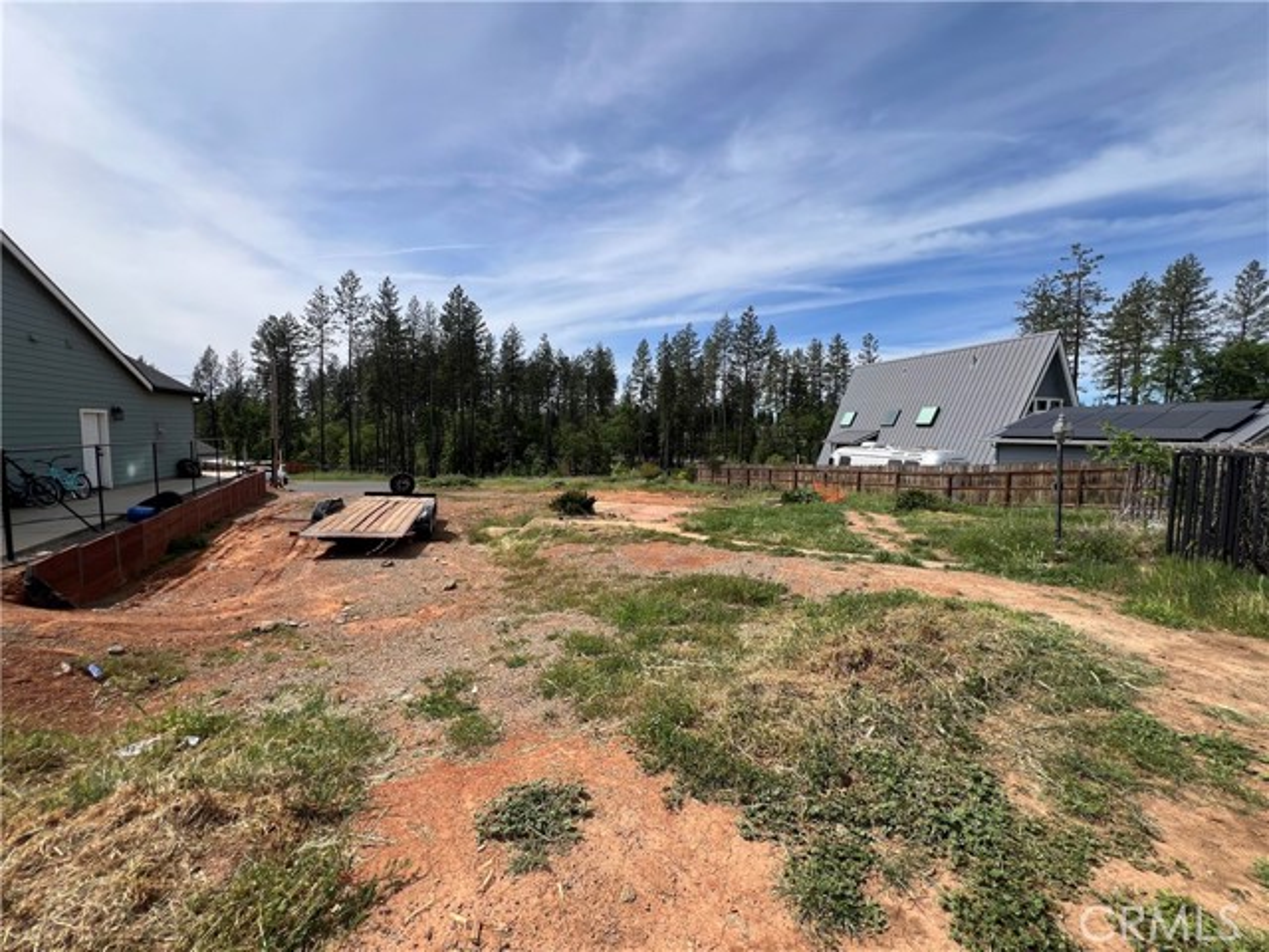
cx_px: 634
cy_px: 476
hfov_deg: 106.2
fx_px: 477
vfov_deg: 89.9
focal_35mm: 13
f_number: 1.8
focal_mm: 1.57
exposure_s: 1/1698
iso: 32
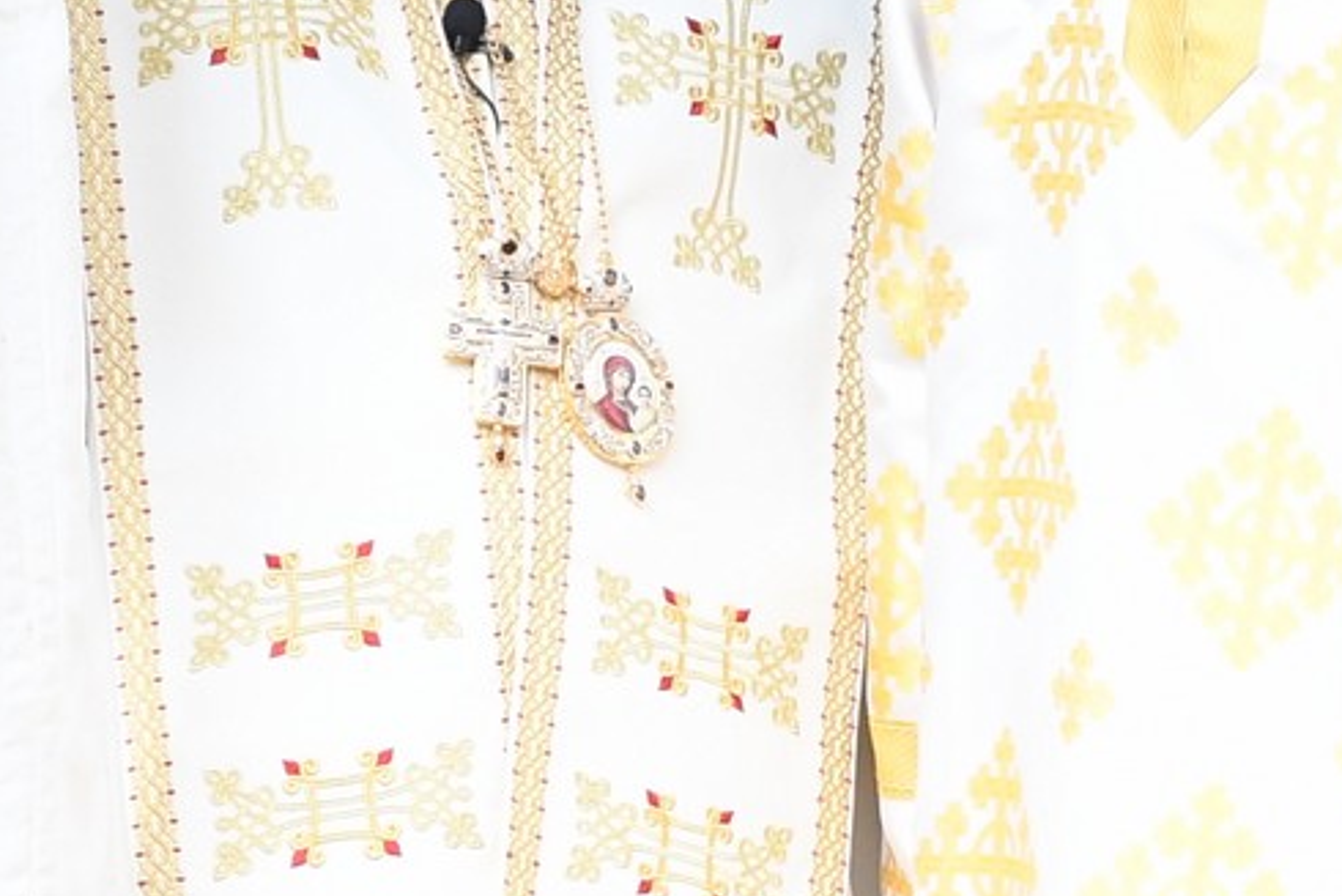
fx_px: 10962
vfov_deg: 4.7
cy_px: -162
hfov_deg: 7.0
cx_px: 435
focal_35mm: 294
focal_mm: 80
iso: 800
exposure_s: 1/640
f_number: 5
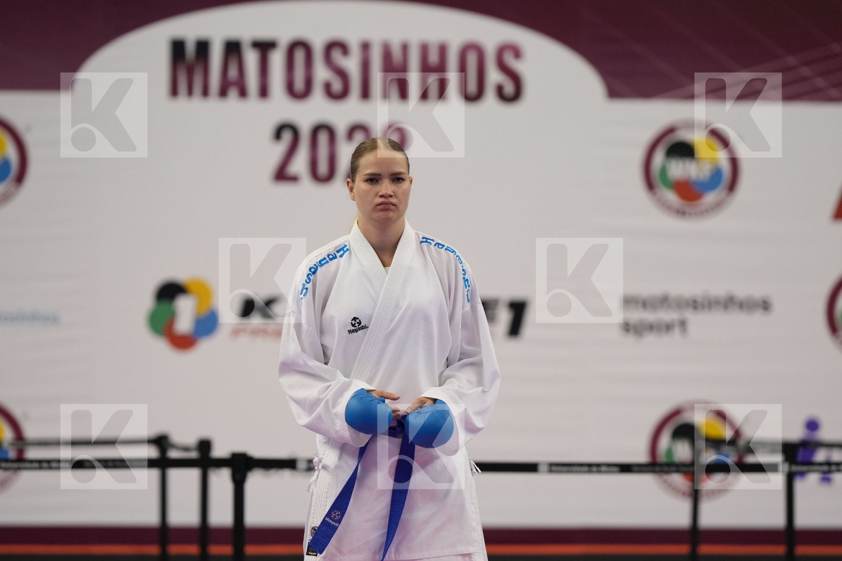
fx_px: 5426
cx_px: 421
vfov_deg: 5.9
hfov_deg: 8.9
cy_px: 280
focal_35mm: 232
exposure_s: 1/1000
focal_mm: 155
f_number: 2.8
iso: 2000
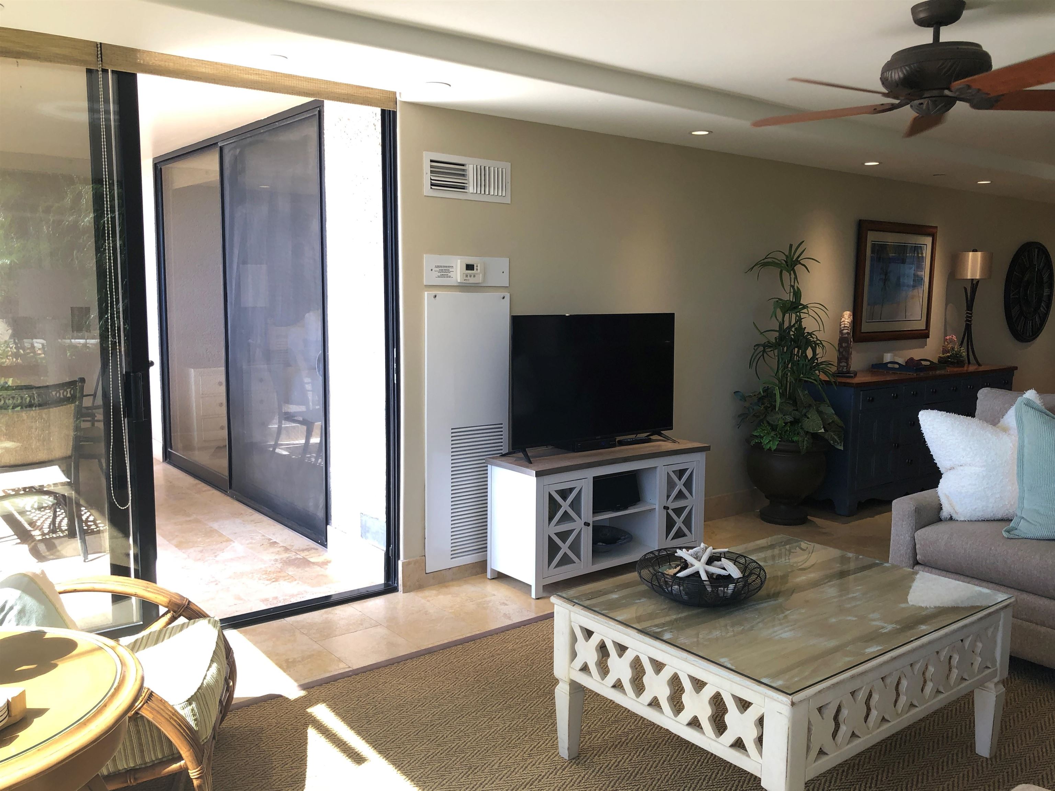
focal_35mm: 28
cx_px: 528
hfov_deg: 63.5
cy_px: 396
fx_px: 853
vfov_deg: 49.7
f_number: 1.8
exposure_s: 1/120
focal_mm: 3.99
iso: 50
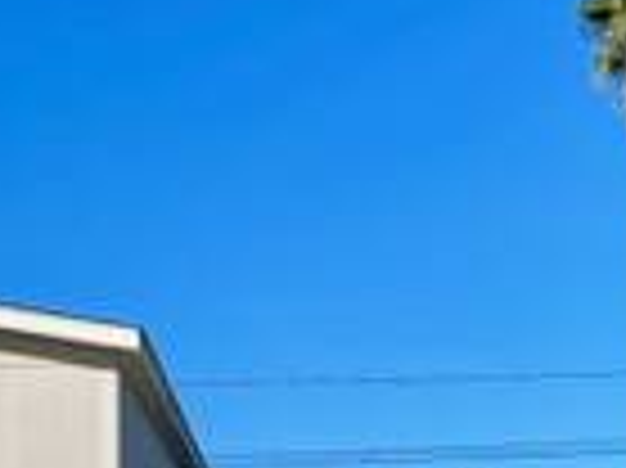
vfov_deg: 12.1
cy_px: 504
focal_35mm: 120
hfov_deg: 16.0
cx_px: -36
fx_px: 2168
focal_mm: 4.2
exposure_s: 1/4831
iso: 32
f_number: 1.6
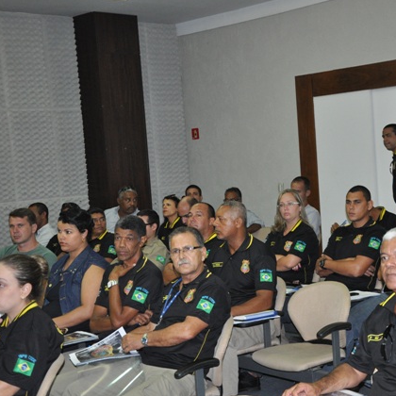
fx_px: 854
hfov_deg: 25.9
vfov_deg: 26.1
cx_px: 284
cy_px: 198
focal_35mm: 66
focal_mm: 34
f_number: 5
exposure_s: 1/60
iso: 1600
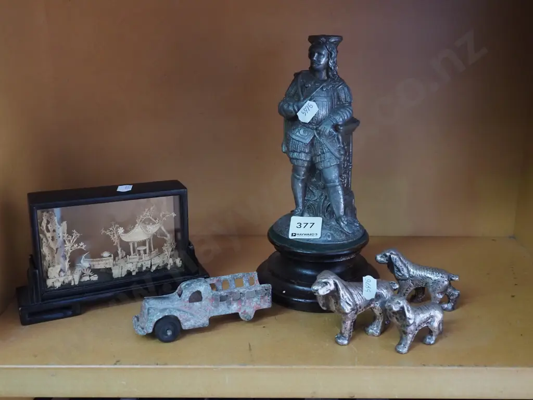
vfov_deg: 36.0
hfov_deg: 46.8
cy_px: 200
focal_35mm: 40
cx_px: 266
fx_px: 616
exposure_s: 1/40
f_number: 5.6
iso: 3200
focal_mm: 20
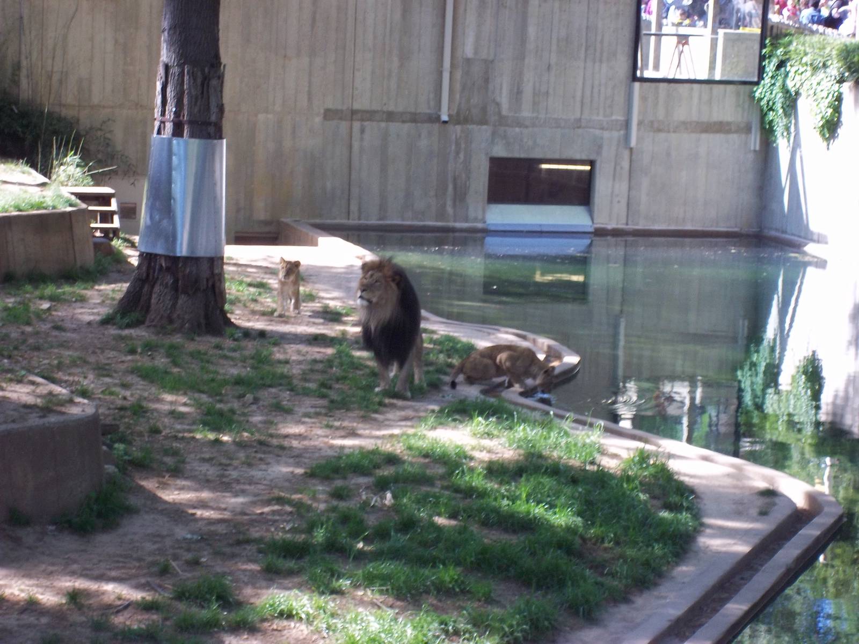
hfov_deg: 18.2
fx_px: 2680
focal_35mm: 108
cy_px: 322
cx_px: 430
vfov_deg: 13.7
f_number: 5.6
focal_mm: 19.5
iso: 139
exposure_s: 1/60
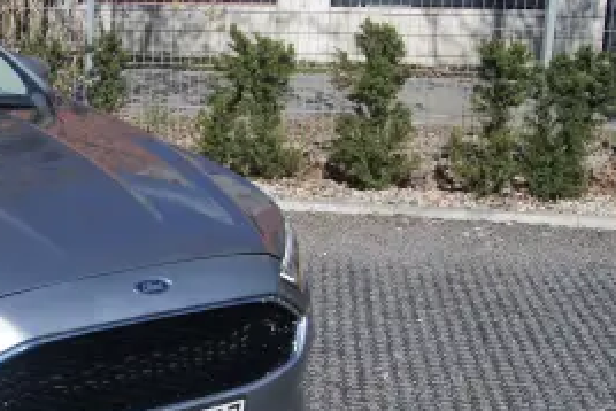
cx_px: -108
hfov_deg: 22.0
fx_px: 1472
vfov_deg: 15.8
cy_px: 301
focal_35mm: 86
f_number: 8
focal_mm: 24
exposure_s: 1/320
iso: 100
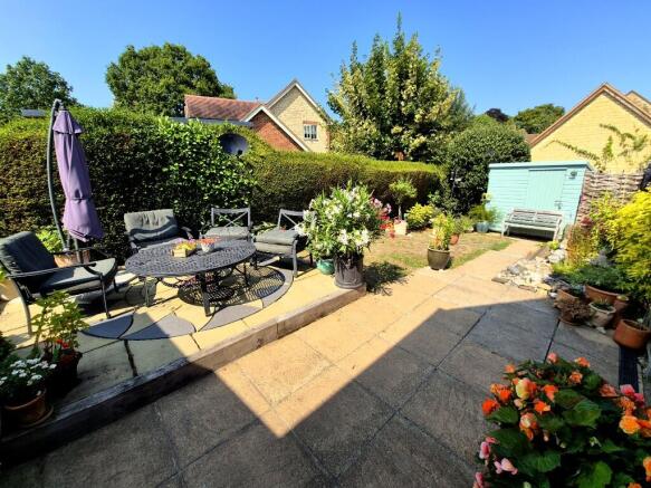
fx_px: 244
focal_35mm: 13
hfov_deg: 106.2
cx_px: 326
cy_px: 244
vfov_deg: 89.9
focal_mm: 1.74
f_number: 2.2
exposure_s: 1/1348
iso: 50
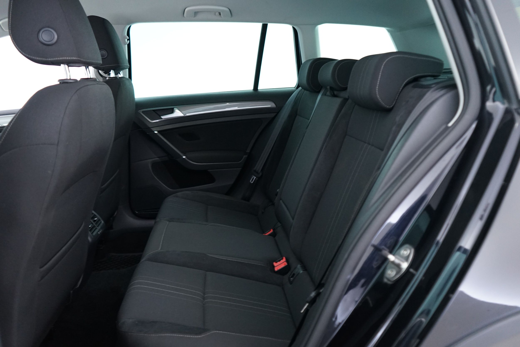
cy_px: 174
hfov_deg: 65.5
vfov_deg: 46.4
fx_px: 404
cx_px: 260
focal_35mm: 28
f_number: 3.5
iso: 2000
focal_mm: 28
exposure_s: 1/15
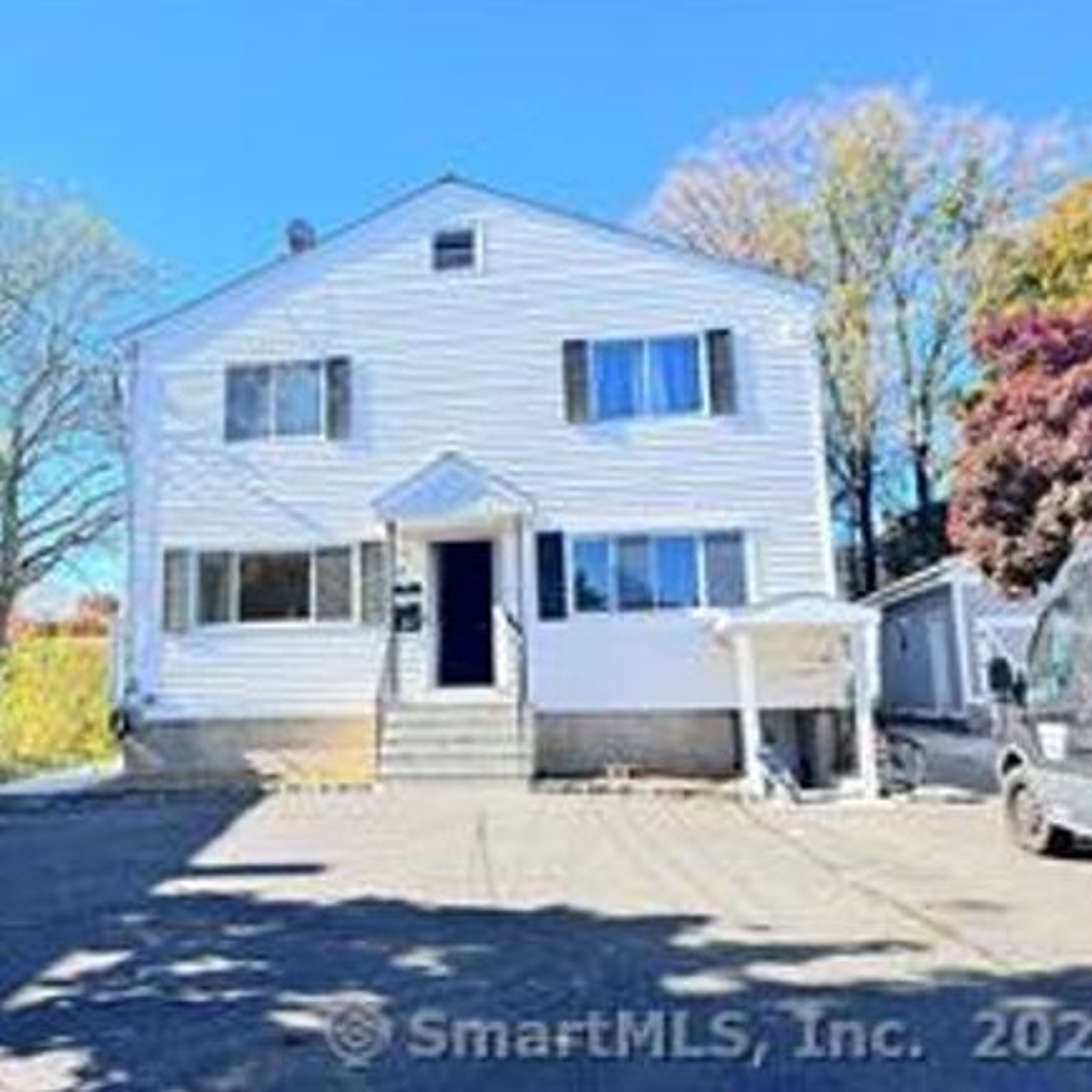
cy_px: 535
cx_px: 425
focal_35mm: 29
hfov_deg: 55.1
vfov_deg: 55.6
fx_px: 1035
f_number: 1.78
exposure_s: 1/782
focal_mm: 6.76
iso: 80
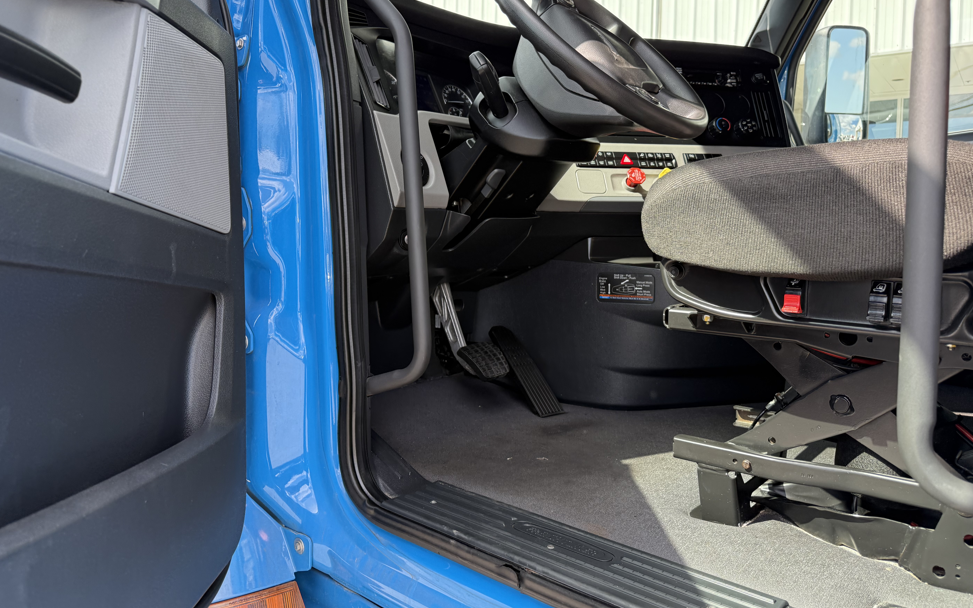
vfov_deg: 47.5
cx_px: 483
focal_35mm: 26
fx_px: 689
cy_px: 263
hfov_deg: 70.4
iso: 100
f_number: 1.78
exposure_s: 1/567
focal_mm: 6.76
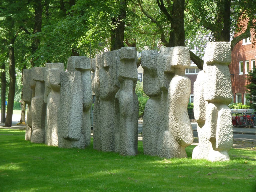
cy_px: 96
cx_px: 128
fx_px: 947
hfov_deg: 15.4
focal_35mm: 128
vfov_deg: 11.6
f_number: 4.4
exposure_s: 1/50
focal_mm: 21
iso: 100
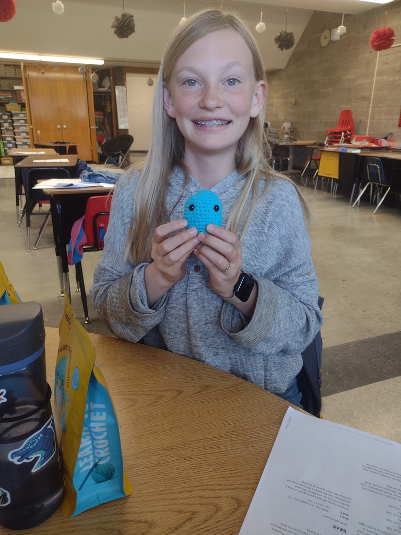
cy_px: 268
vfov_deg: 65.3
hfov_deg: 51.4
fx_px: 417
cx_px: 200
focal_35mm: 27
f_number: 1.7
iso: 185
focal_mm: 4.71
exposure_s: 1/60
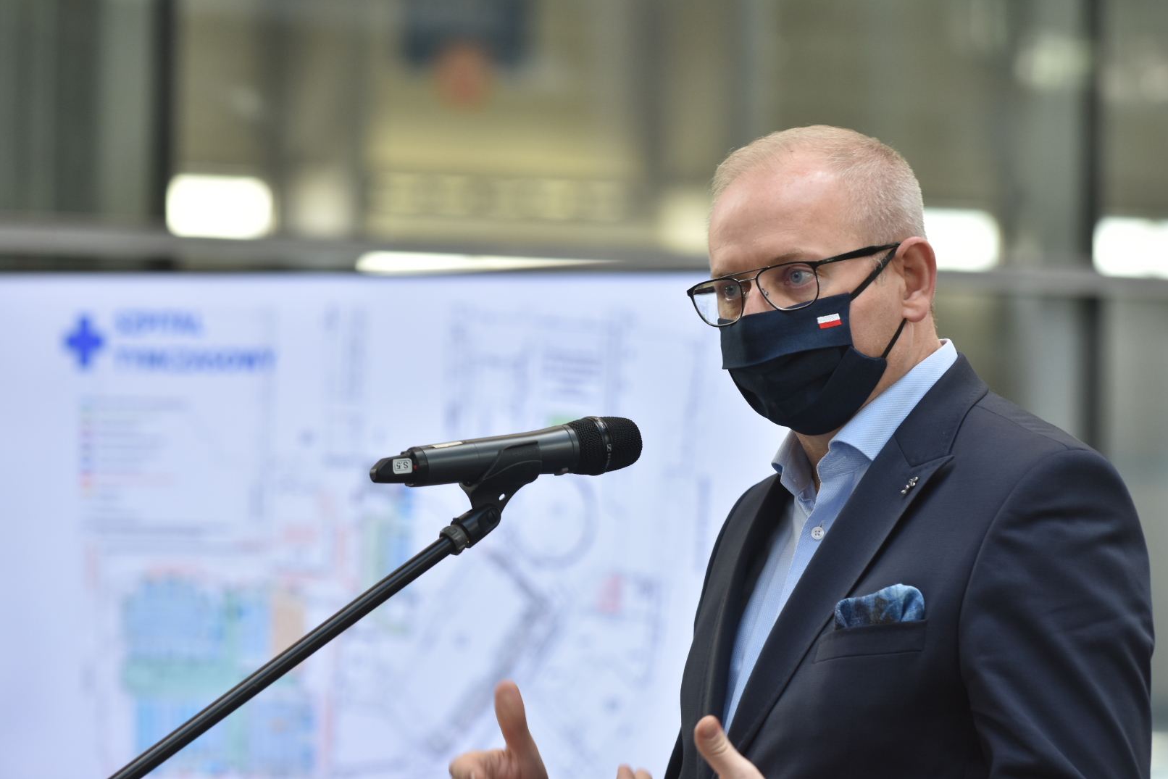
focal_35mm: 211
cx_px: 586
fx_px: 6846
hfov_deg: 9.8
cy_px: 389
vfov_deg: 6.5
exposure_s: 1/100
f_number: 4
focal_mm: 140
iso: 400
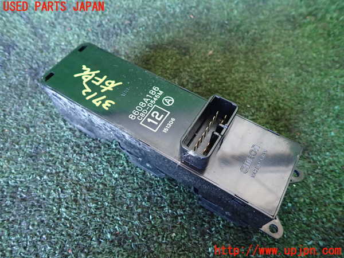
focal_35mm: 25
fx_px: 248
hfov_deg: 69.4
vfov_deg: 54.9
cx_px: 172
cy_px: 129
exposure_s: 1/30
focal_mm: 4.5
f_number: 2
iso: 640
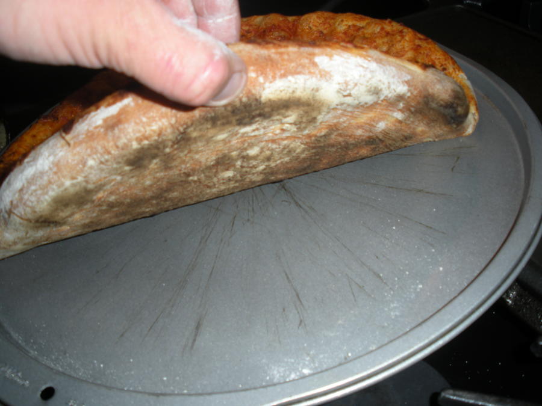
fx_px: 564
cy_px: 203
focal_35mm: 36
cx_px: 271
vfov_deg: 39.7
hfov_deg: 51.4
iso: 64
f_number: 3.5
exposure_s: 1/60
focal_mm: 6.3
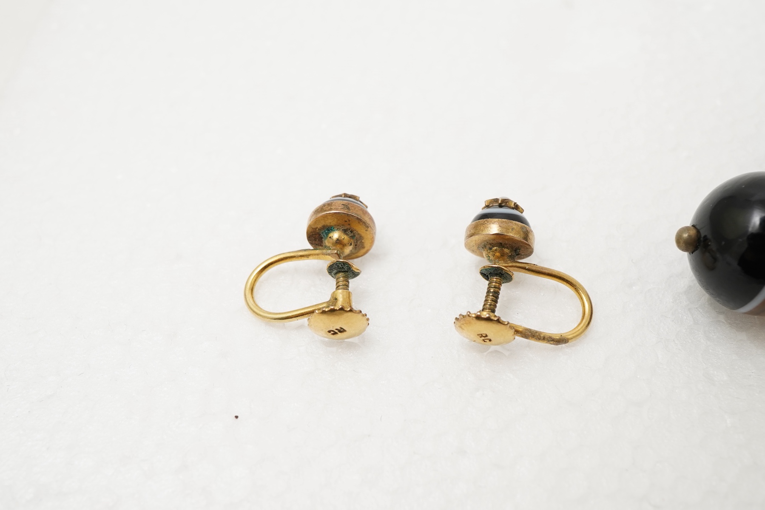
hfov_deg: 43.6
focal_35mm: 45
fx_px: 956
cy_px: 255
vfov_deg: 29.9
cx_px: 382
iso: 500
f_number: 20
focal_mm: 30
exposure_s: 1/100
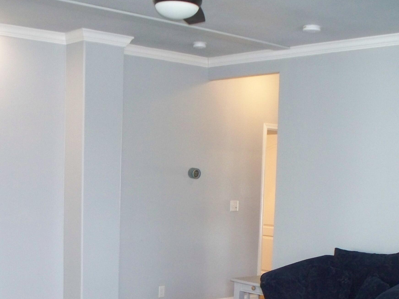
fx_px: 715
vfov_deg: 23.2
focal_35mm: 62
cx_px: 168
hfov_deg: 31.1
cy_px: 256
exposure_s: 1/30
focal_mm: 7.54
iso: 320
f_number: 2.8
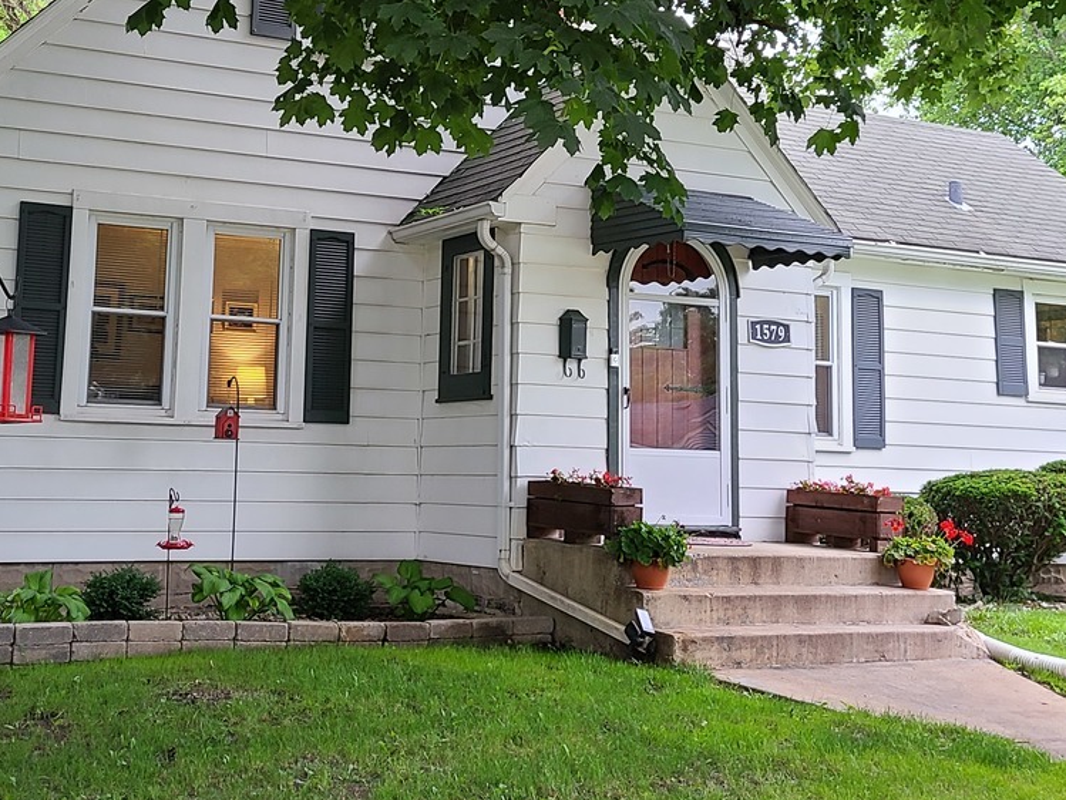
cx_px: 518
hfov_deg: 38.2
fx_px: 1540
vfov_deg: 28.3
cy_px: 130
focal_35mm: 50
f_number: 1.8
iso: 80
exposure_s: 1/59
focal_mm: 5.4
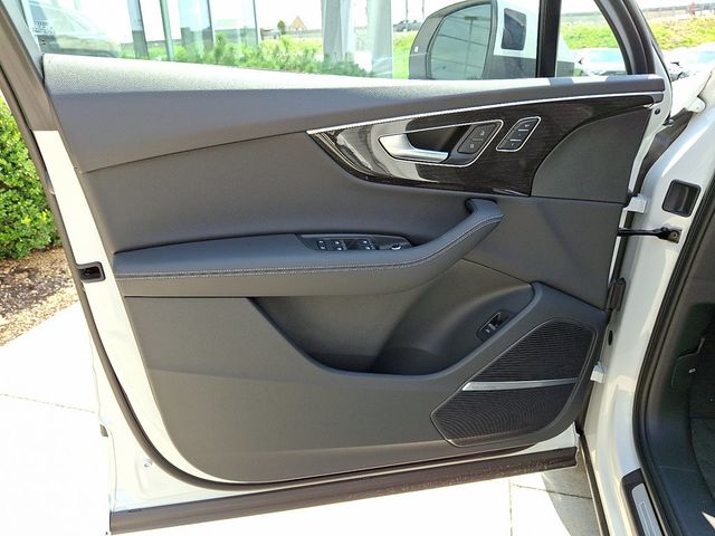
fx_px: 516
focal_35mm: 25
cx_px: 358
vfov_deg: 54.9
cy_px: 268
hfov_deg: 69.4
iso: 25
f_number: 1.8
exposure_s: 1/222
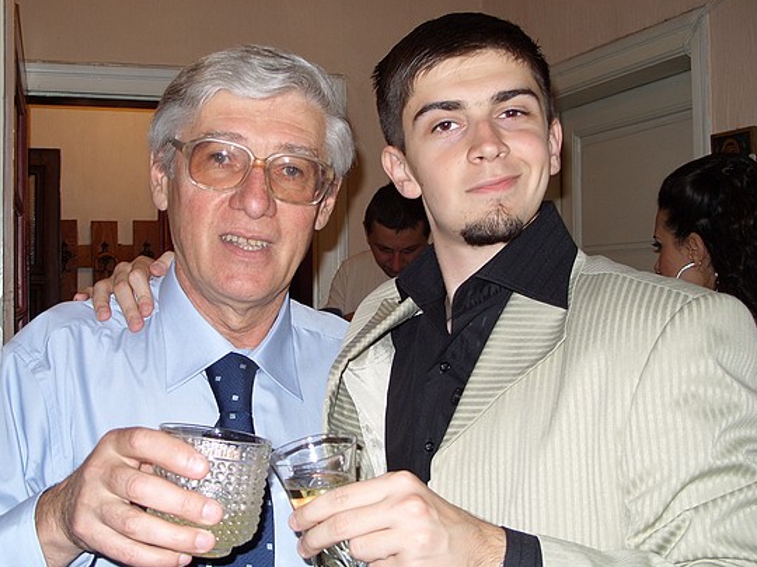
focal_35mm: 45
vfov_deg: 32.2
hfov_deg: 41.9
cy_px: 298
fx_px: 984
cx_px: 315
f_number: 2.8
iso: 50
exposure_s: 1/30
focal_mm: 7.8
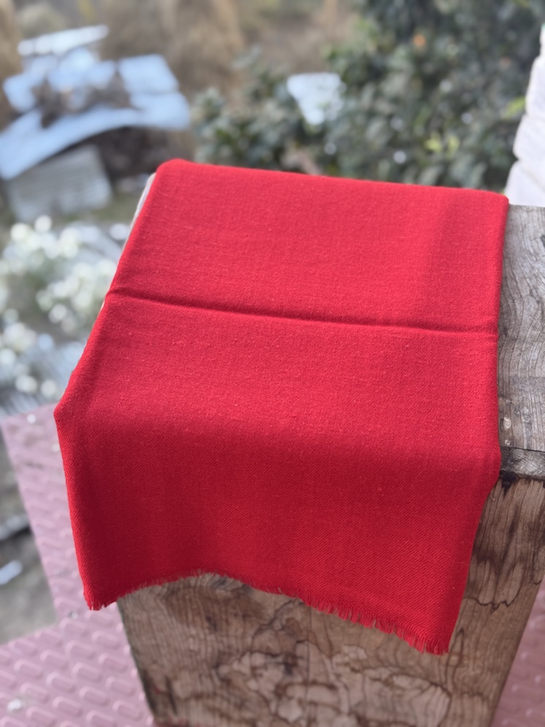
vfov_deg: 39.7
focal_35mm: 48
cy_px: 364
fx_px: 1008
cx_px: 272
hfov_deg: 30.3
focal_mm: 6.76
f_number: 1.78
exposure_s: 1/137
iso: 80
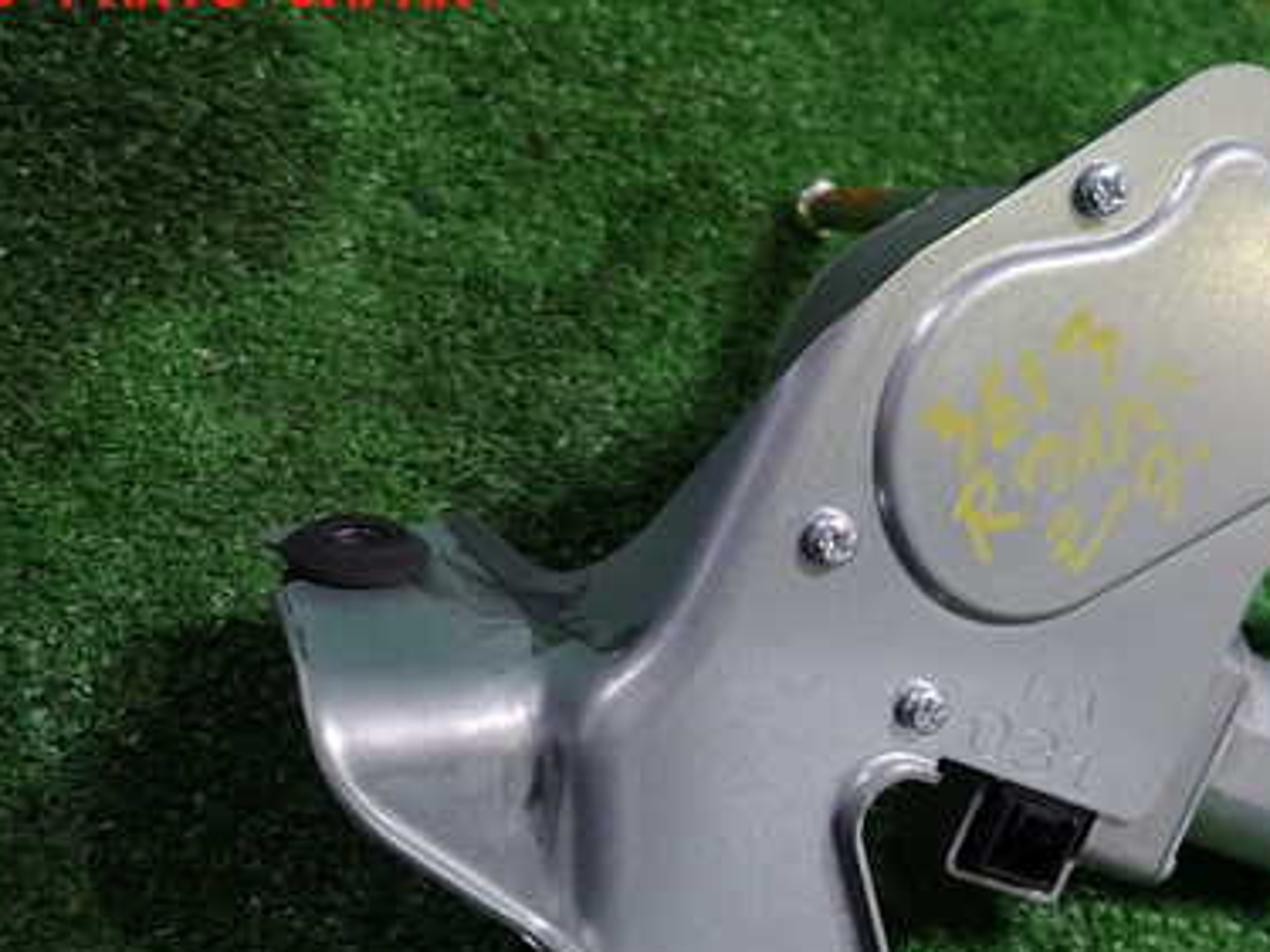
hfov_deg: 45.9
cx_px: 870
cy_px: 705
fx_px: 1467
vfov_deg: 35.2
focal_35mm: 40
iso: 200
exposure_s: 1/50
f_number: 2
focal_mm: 4.5
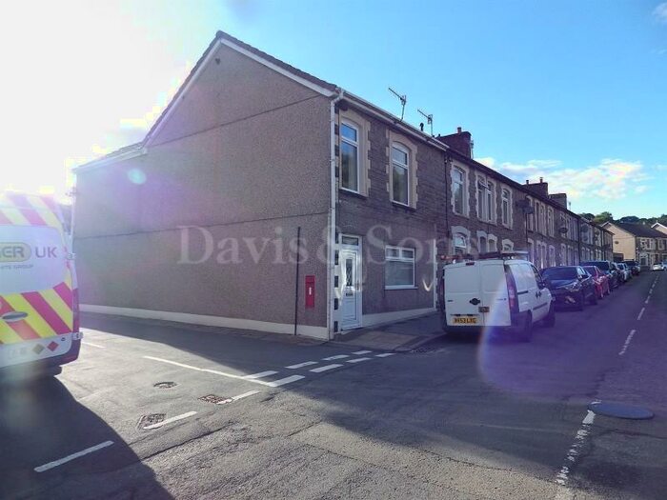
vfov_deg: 61.1
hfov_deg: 76.4
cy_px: 250
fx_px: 424
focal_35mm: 22
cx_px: 334
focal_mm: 4
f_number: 3.1
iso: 100
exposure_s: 1/640
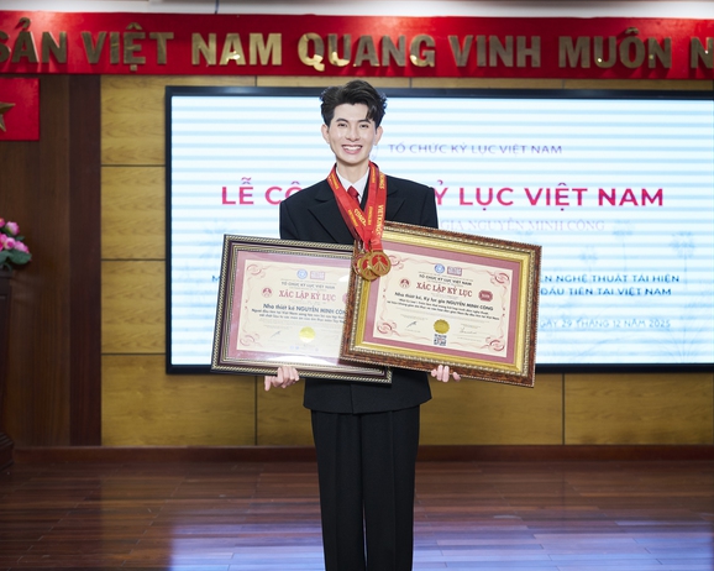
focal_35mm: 51
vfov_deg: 29.7
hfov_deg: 36.7
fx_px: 1077
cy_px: 285
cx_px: 369
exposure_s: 1/200
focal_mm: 45
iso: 400
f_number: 2.8
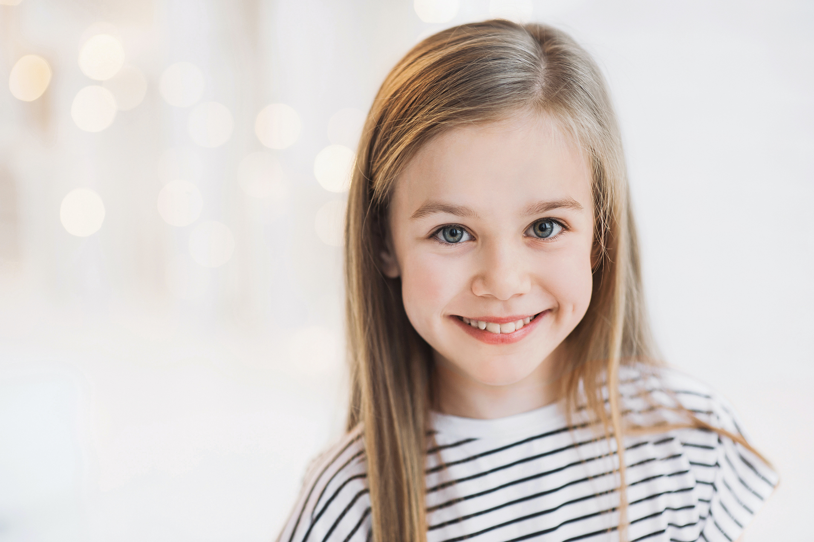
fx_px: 1921
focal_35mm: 85
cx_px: 407
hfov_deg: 23.9
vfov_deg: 16.1
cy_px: 271
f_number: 2
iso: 400
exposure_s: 1/100
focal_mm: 85
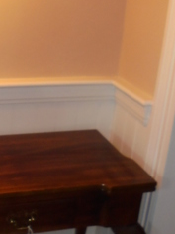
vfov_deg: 30.2
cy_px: 138
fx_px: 431
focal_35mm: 64
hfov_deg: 22.5
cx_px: 25
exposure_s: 1/30
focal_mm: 4.6
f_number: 3.5
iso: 200
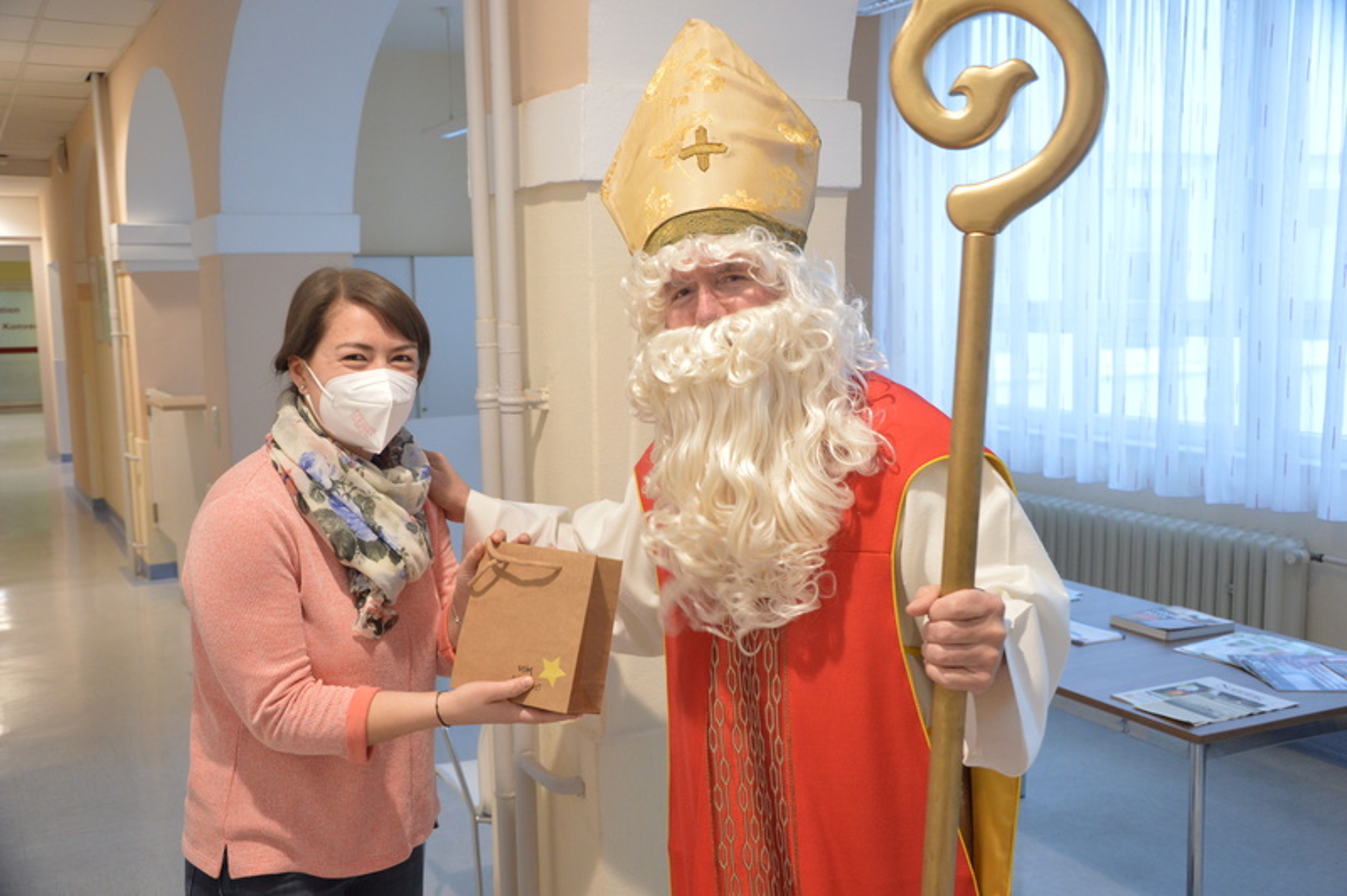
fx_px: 1346
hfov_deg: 53.2
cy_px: 448
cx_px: 674
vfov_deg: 36.8
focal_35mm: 36
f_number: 3.8
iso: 1000
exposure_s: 1/40
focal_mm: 24
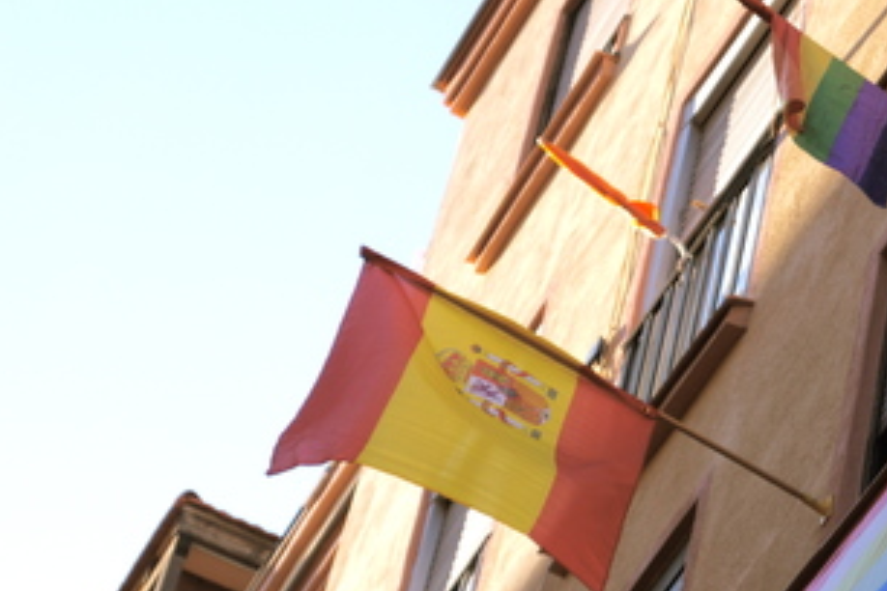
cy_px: 469
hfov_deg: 12.0
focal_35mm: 170
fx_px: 4189
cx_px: 849
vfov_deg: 8.1
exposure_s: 1/200
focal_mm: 55
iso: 100
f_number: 5.6
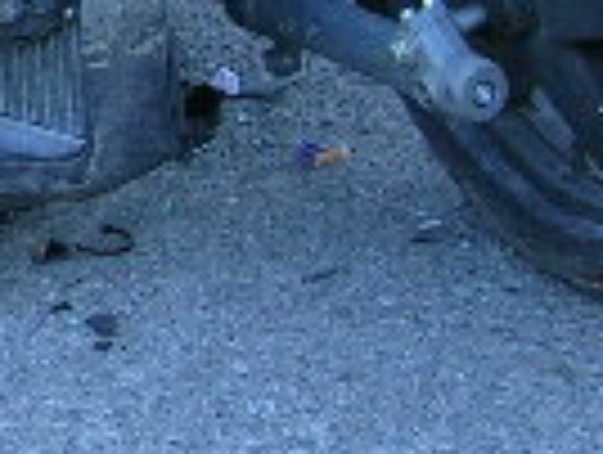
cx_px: -486
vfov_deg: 5.4
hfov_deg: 7.1
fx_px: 4764
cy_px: -225
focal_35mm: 273
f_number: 3.5
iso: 50
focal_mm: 9.3
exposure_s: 1/51.6
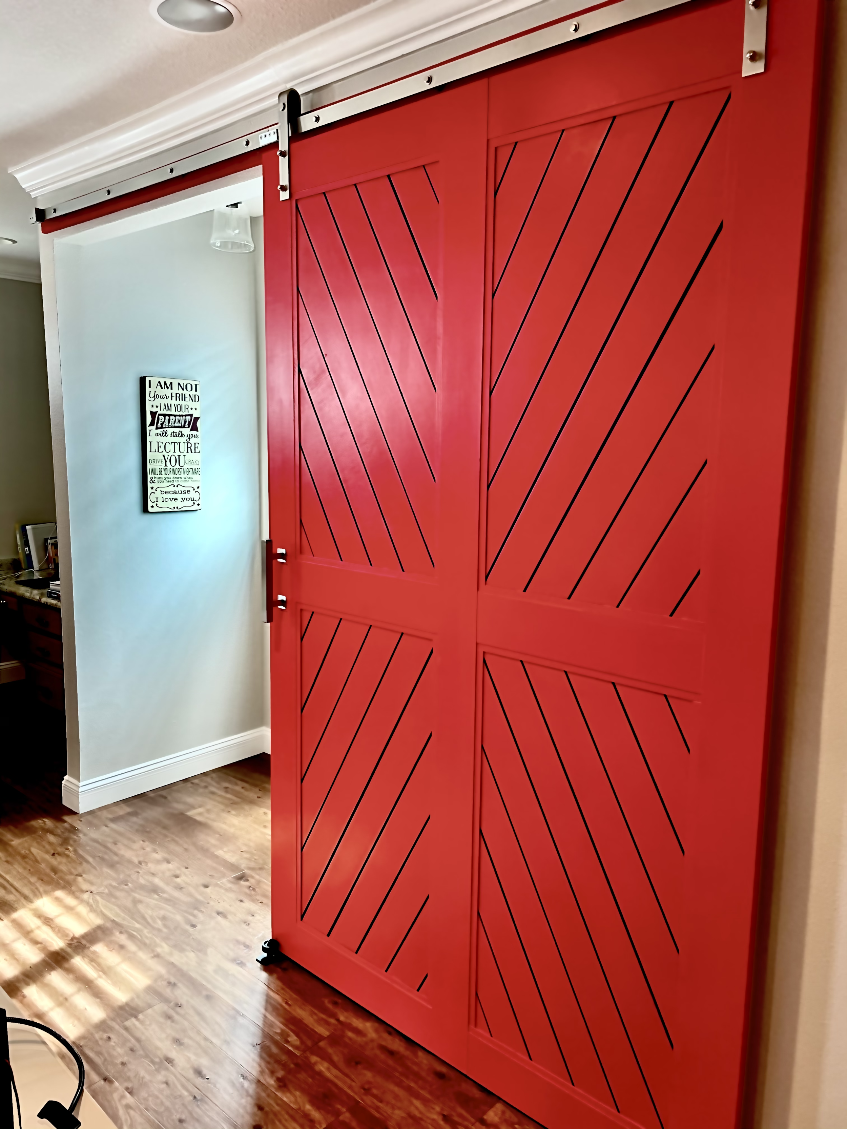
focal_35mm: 26
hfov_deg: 53.1
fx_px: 848
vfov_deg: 67.3
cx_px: 424
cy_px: 564
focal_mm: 4.2
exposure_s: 1/60
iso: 200
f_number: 1.6
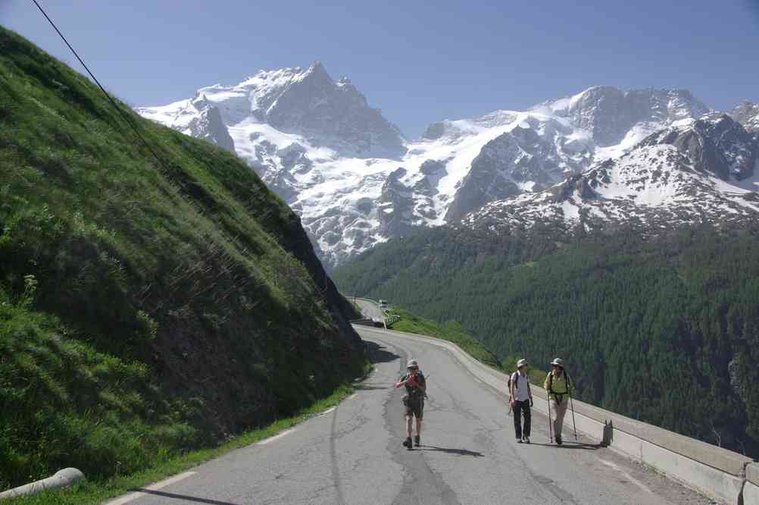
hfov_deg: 51.3
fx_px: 790
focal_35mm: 38
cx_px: 380
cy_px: 252
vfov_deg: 35.4
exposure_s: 1/250
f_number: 8
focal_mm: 25
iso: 100
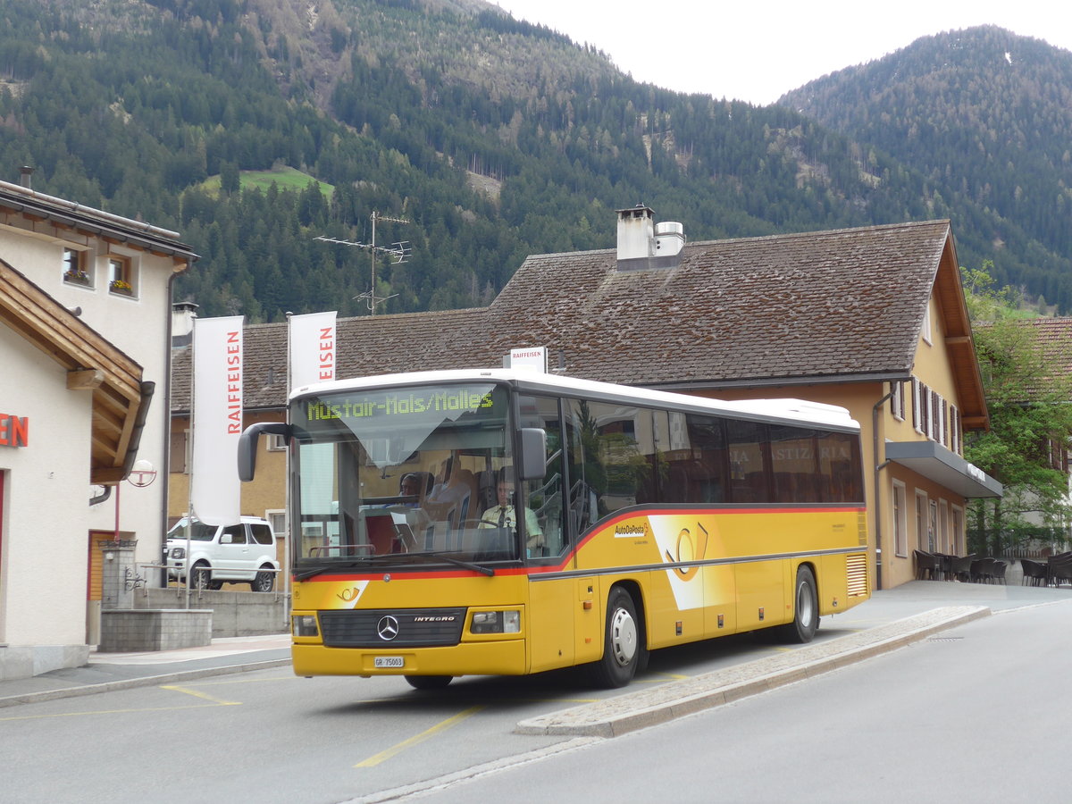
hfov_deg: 32.7
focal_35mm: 59
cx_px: 536
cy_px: 402
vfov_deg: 24.8
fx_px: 1827
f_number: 3.5
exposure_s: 1/320
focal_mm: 12
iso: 80
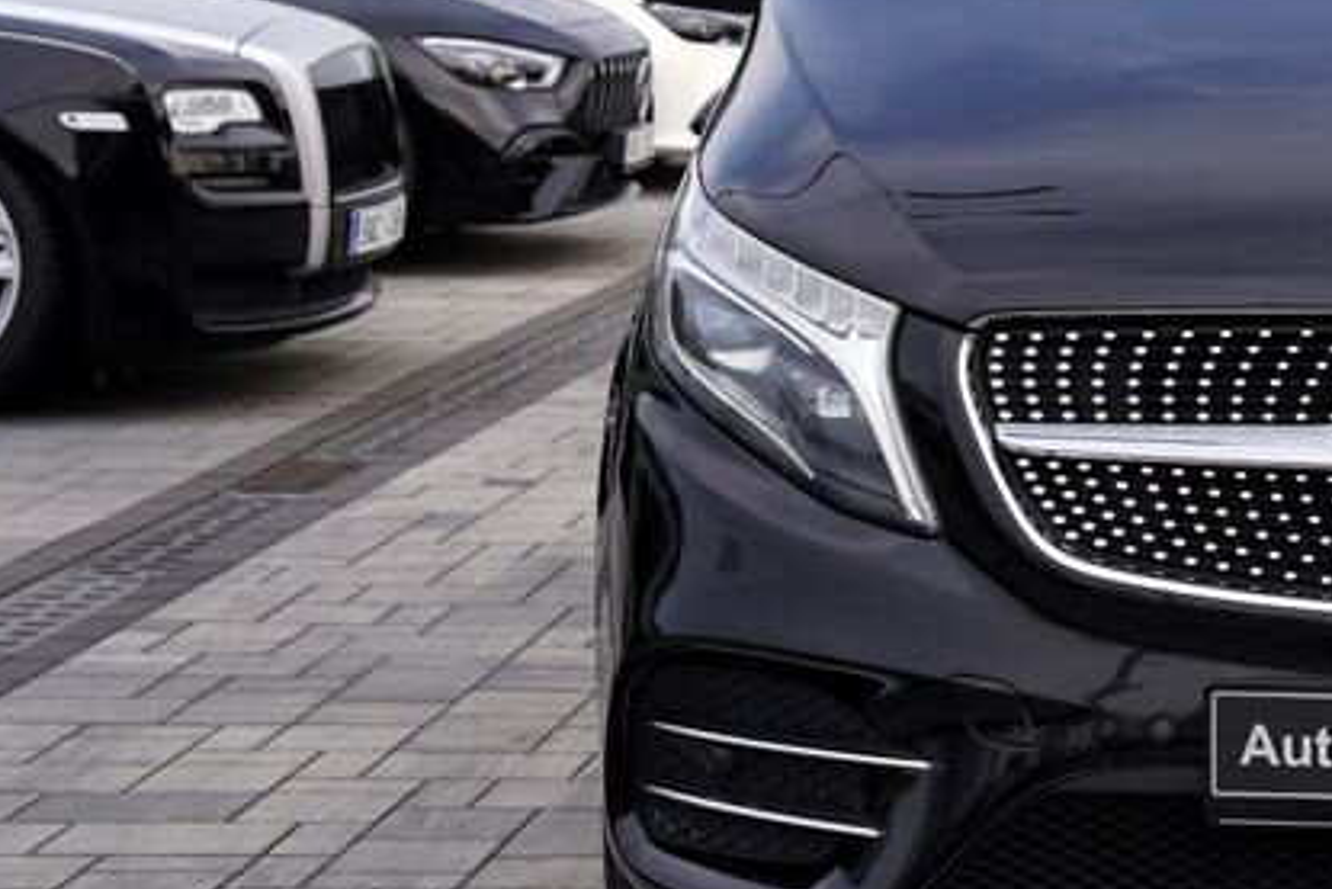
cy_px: 204
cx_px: 1502
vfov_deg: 11.3
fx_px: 4478
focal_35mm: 121
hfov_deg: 16.4
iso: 100
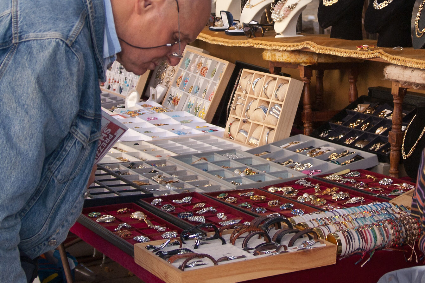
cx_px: 292
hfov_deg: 21.6
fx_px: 1107
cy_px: 43
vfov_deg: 14.4
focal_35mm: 94
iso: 400
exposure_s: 1/90
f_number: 4.5
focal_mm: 35
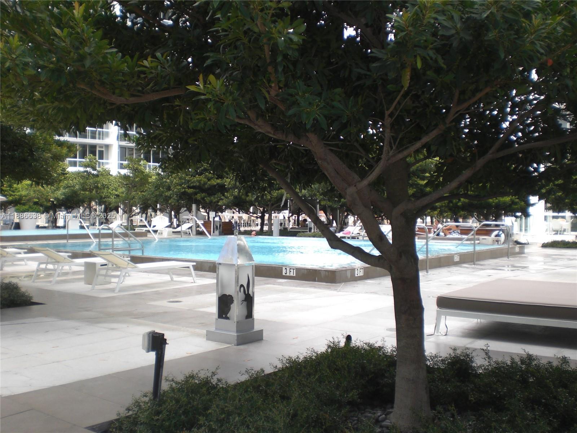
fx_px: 633
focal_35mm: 38
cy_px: 216
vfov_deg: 37.7
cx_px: 288
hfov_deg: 49.0
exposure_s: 1/200
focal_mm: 6.3
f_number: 3.1
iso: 50
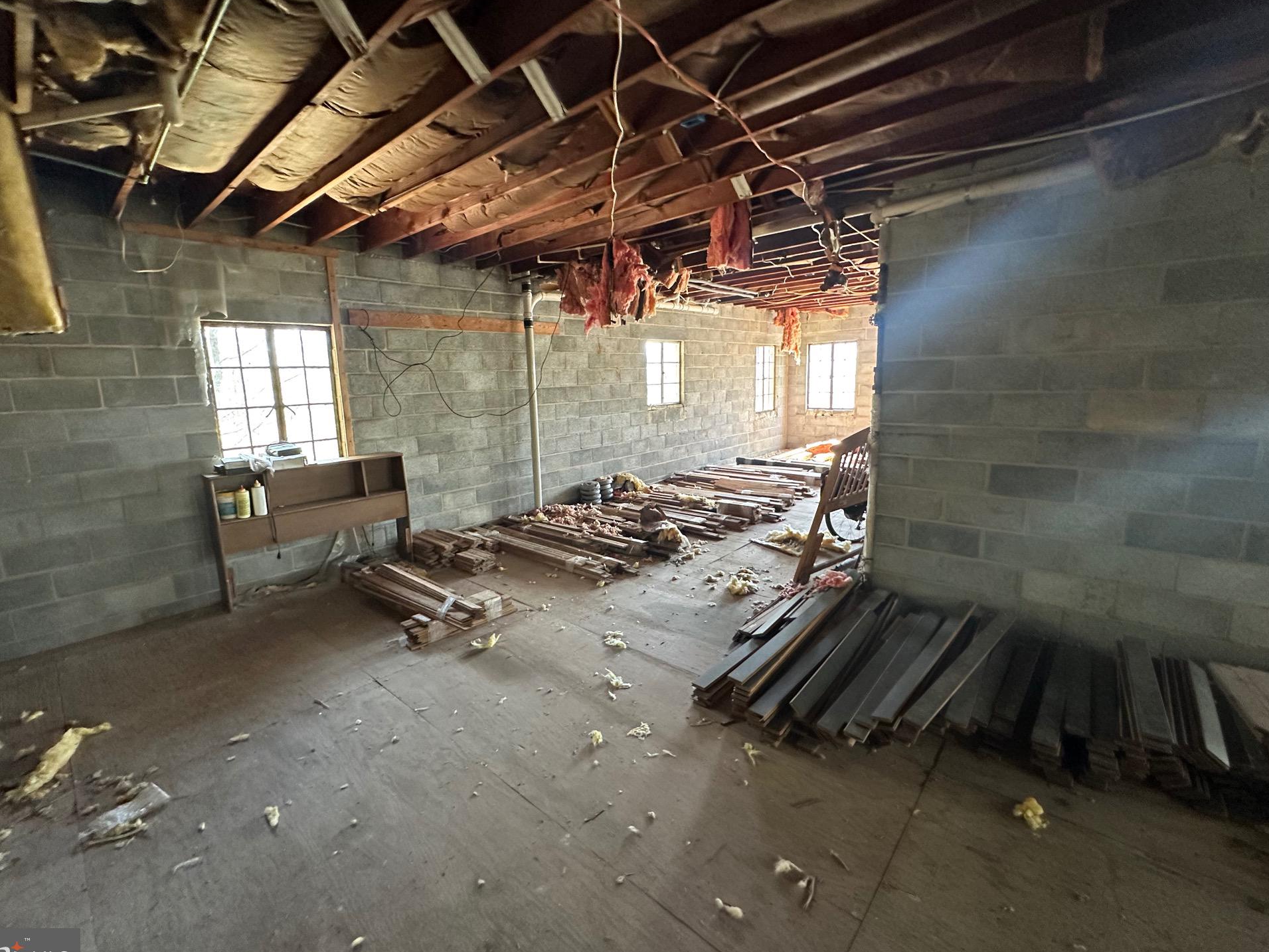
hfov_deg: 98.0
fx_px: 550
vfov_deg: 81.8
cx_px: 594
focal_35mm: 15
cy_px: 473
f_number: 2.2
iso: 320
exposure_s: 1/60
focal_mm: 2.22
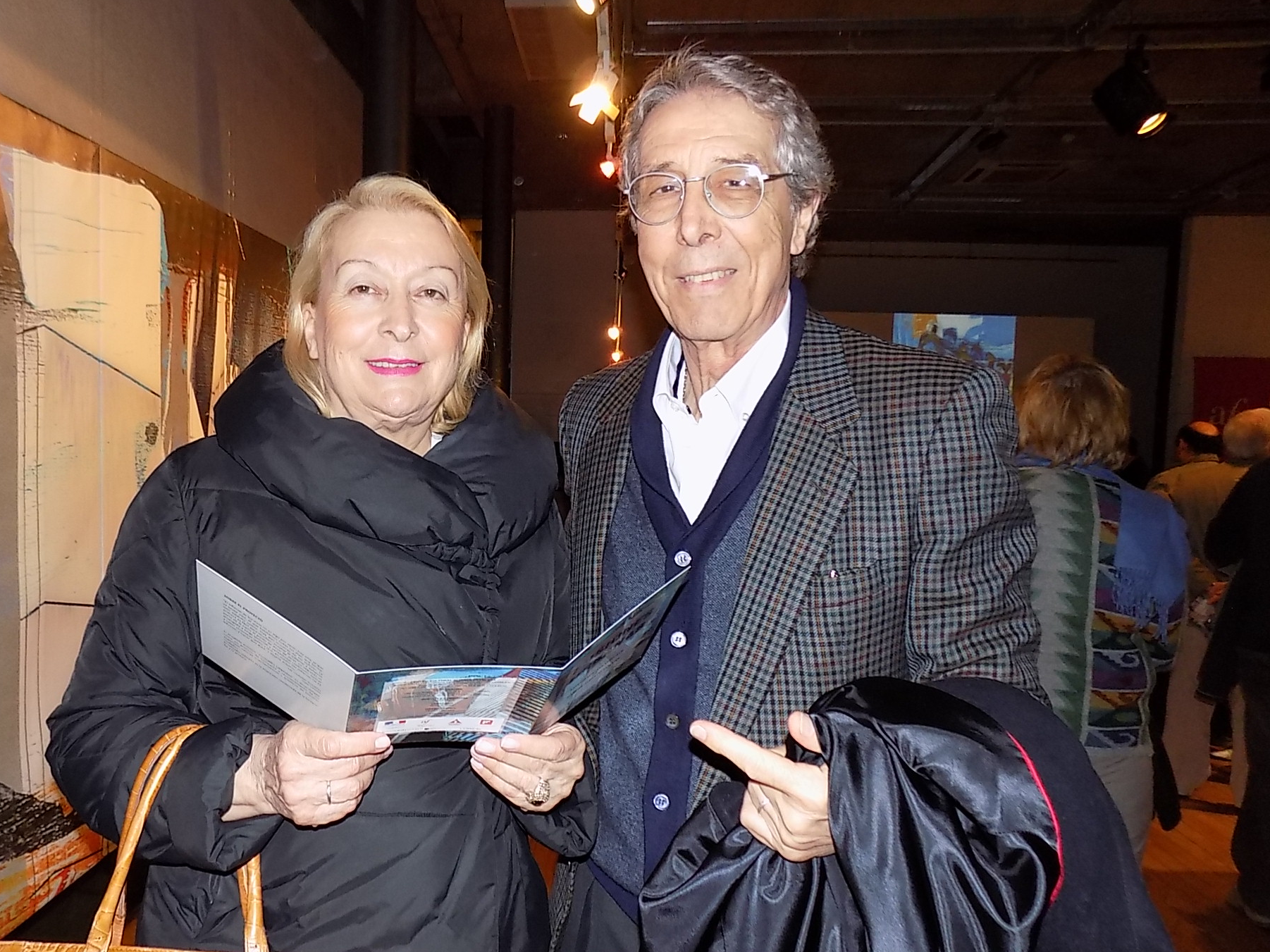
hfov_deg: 60.9
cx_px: 481
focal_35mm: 29
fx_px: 1064
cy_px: 531
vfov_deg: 48.1
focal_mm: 4
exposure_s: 1/30
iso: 200
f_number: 3.1
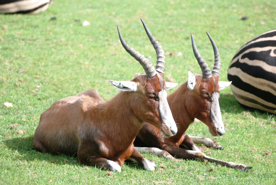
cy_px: 92
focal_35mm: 225
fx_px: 1727
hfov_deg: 9.1
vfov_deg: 6.1
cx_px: 138
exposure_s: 1/2000
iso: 1000
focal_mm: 150
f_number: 5.6
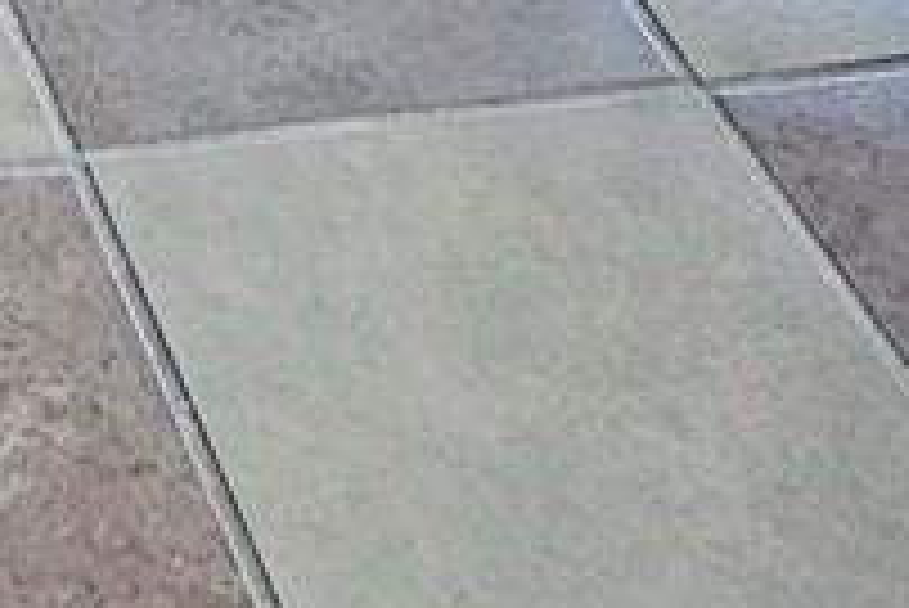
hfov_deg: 16.7
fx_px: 2704
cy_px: -2054
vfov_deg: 7.3
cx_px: -585
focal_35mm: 107
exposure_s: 1/208
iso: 100
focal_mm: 2.2
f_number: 2.2
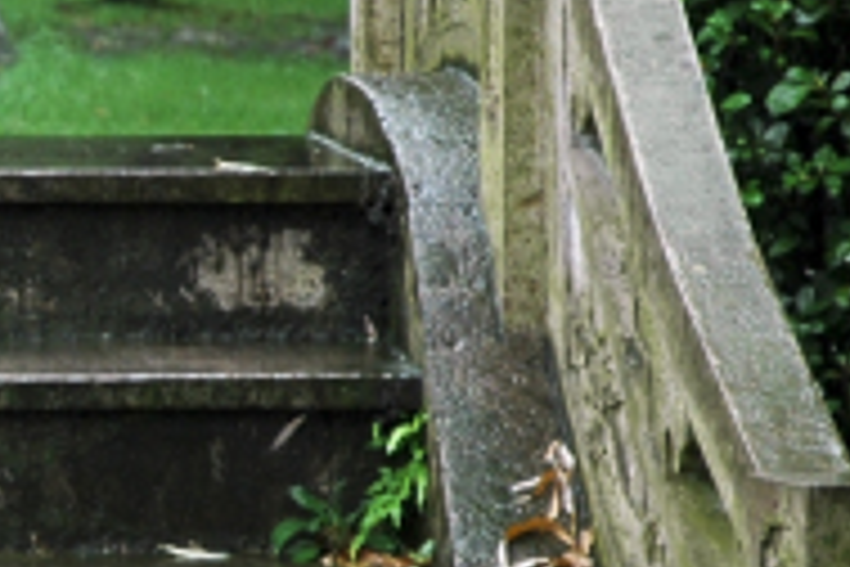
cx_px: -607
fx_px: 10742
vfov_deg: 3.0
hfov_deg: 4.5
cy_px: 461
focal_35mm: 455
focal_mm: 56
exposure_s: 1/40
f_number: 4.5
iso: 200
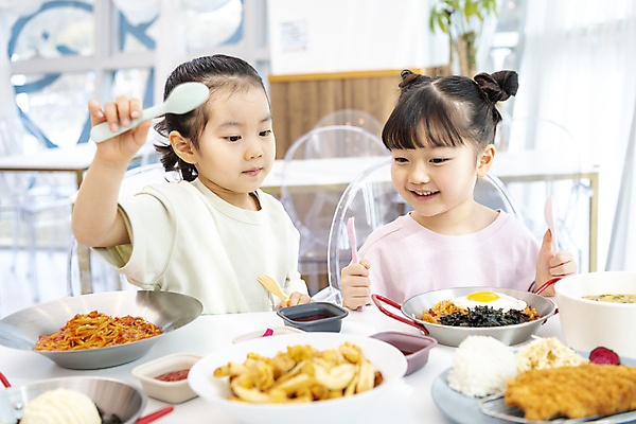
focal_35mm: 48
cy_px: 212
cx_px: 318
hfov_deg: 41.1
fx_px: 848
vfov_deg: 28.1
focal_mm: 48
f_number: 4
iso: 160
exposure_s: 1/160
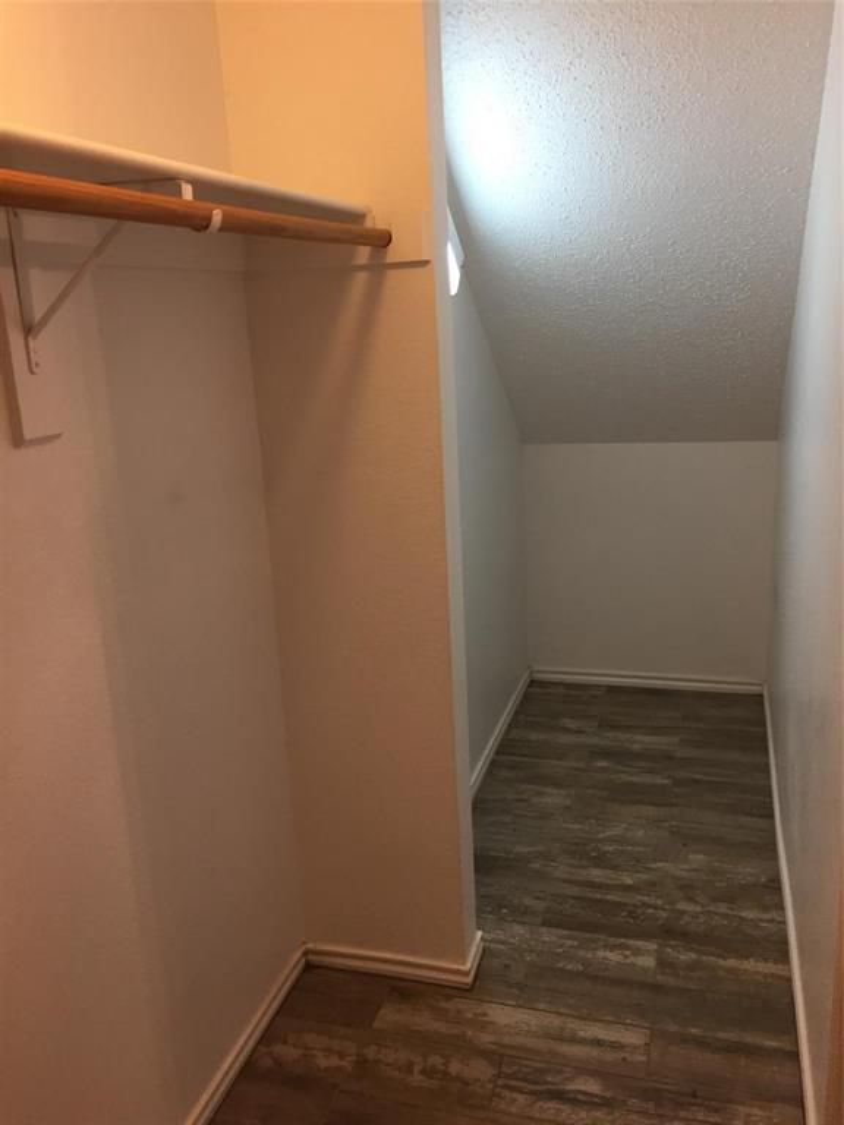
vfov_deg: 61.7
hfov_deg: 48.2
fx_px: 943
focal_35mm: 29
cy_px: 562
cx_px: 422
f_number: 2.2
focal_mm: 4.15
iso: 100
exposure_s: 1/30
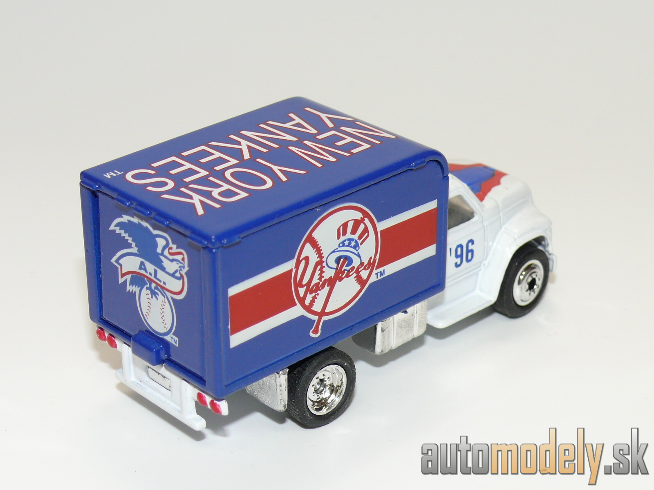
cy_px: 245
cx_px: 327
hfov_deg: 22.5
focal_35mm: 87
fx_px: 1644
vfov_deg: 17.0
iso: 100
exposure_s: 1/30
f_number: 4
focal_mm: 12.3
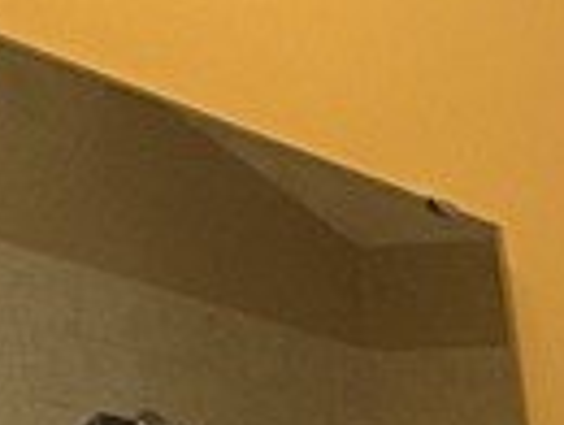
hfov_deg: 11.3
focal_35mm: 110
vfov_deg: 11.0
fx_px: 1796
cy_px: 1071
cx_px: 1666
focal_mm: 2.22
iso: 320
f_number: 2.2
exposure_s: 1/120
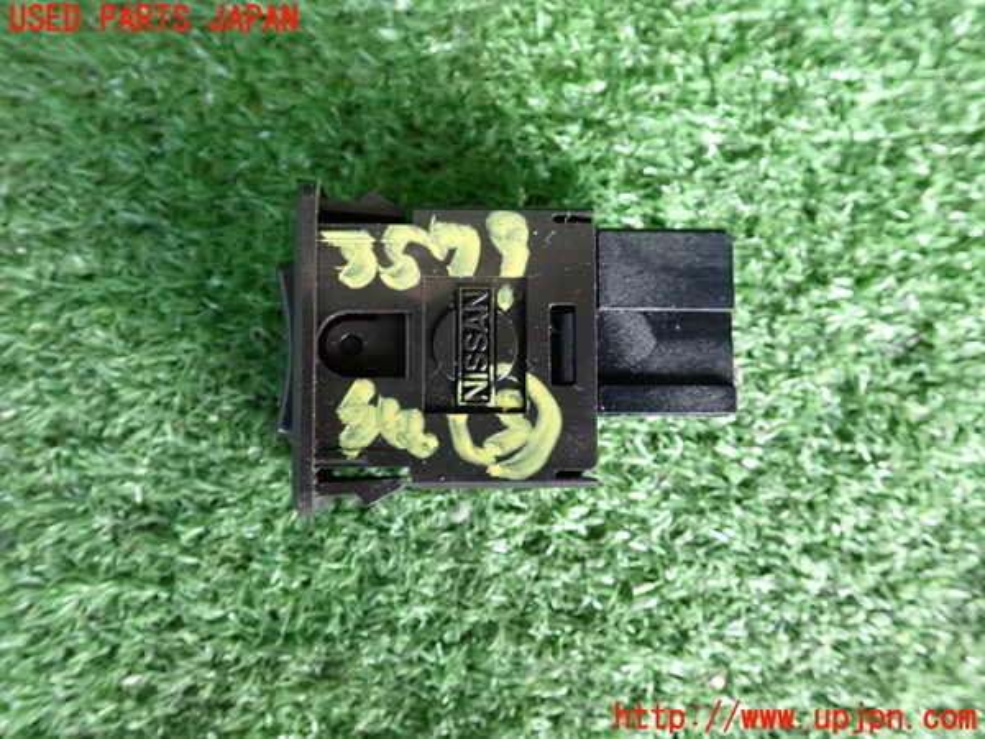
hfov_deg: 60.0
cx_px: 492
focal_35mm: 30
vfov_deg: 46.8
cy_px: 370
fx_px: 854
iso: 1250
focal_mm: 5.4
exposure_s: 1/125
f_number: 2.3
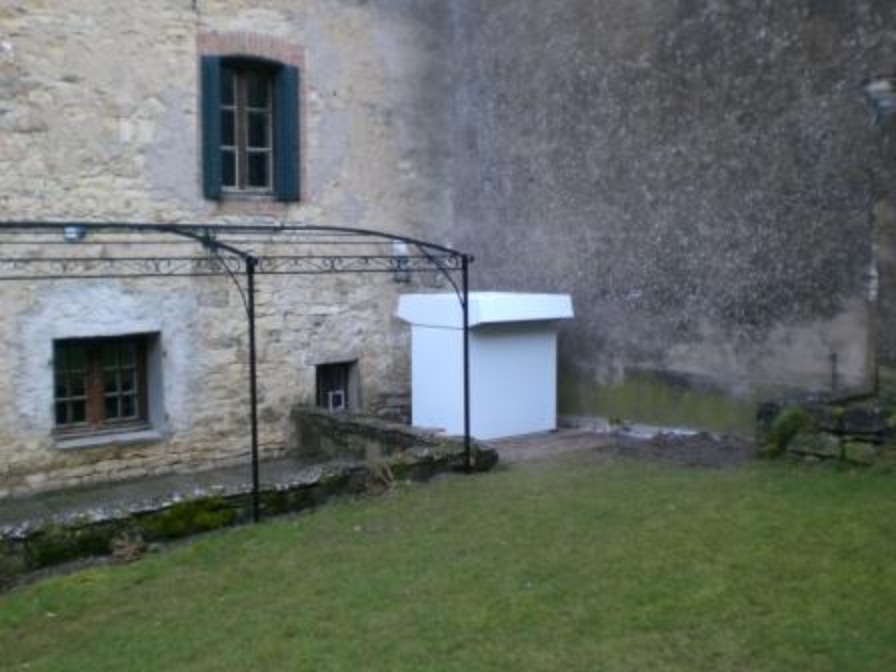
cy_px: 336
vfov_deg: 37.7
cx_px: 448
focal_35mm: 38
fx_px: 984
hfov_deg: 49.0
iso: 200
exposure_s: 1/60
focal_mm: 6.3
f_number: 3.1
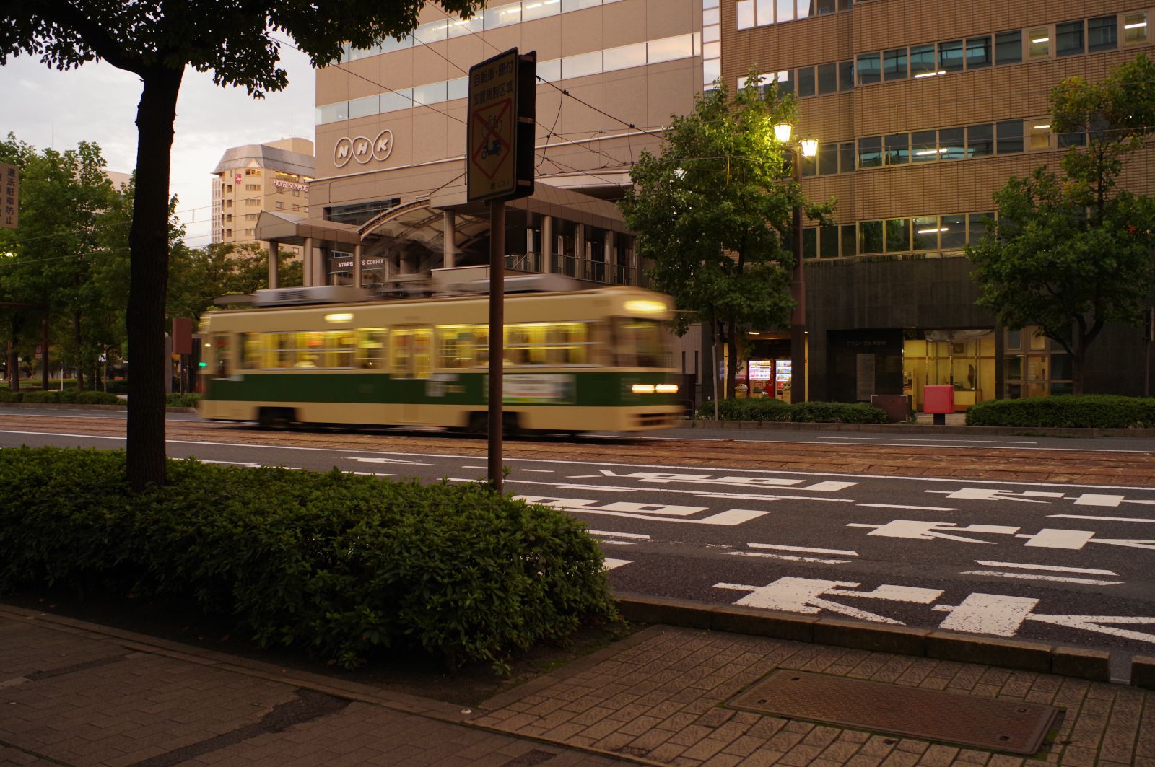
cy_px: 384
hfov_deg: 59.5
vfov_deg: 41.6
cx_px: 578
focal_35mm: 32
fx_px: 1009
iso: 560
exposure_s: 1/20
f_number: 4.5
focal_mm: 21
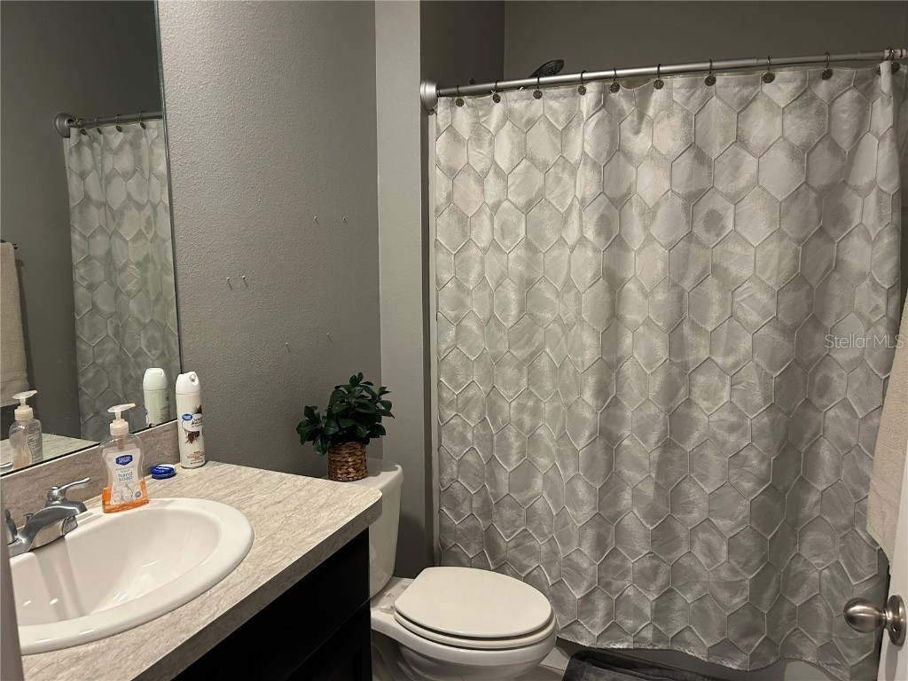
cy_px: 340
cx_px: 454
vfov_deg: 53.1
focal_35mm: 26
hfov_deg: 67.3
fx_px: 682
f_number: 1.5
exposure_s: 1/60
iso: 160
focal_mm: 5.7
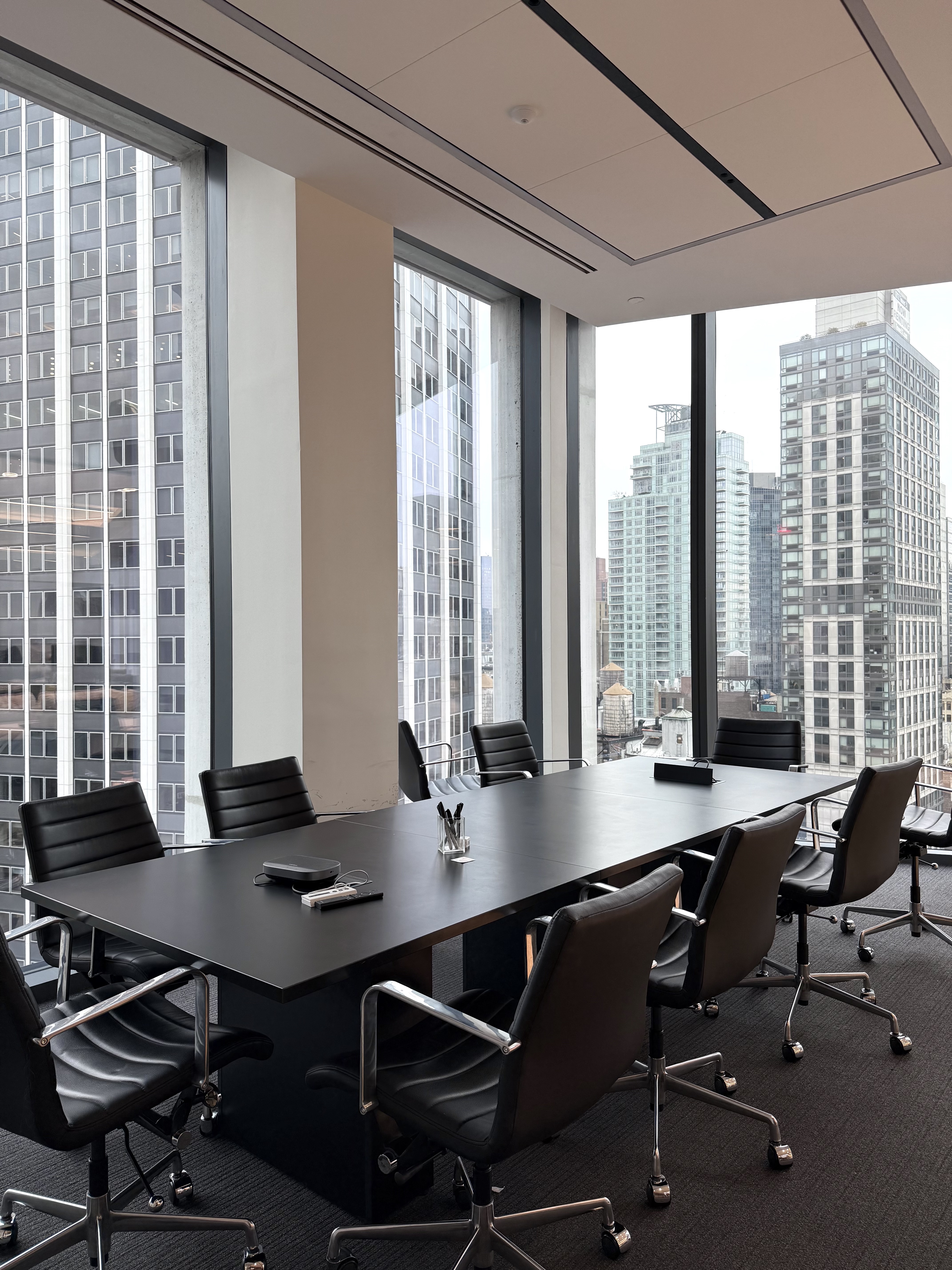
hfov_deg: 56.8
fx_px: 880
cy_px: 635
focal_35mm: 24
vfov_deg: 71.6
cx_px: 476
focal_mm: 6.76
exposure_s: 1/242
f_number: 1.78
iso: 125
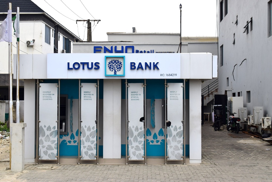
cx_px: 136
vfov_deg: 20.2
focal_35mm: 68
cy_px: 91
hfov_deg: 29.9
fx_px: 510
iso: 360
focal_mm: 45
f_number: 11
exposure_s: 1/500
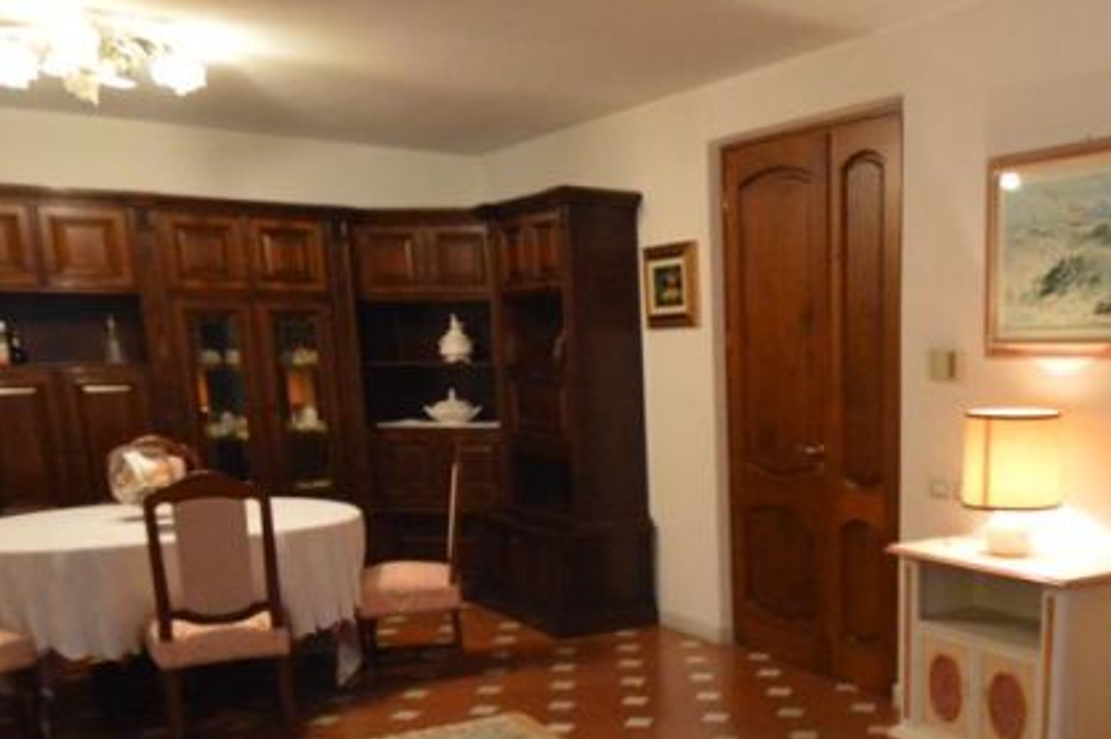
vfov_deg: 35.2
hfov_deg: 50.5
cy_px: 626
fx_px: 1110
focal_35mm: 36
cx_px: 861
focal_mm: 10
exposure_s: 1/60
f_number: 3.5
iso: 2800
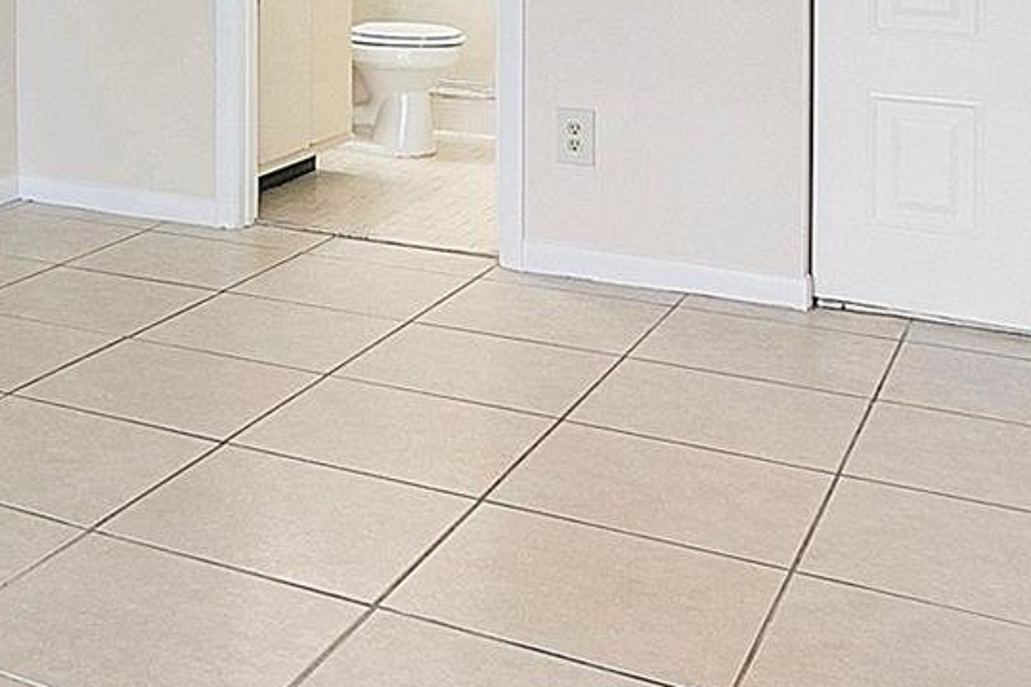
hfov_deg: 32.1
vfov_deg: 21.9
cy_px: -154
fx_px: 1632
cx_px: -21
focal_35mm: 57
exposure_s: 1/15
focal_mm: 10
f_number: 10
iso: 250
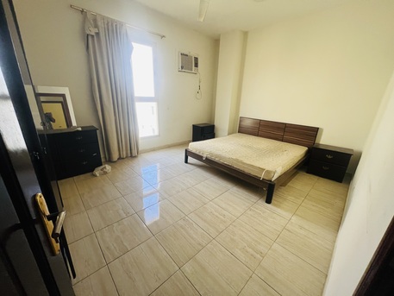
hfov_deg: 106.2
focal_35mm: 13
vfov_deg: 89.9
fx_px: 148
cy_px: 148
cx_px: 197
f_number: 1.8
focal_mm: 1.57
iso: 250
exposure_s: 1/93
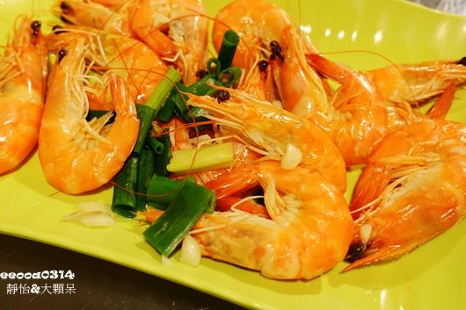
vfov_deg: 34.9
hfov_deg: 50.5
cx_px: 198
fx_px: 492
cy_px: 128
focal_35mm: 38
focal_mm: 11.22
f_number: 2.5
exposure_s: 1/30
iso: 800
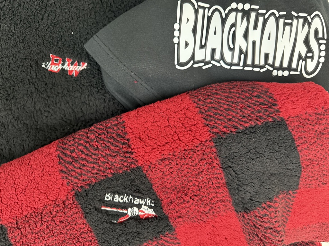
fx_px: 228
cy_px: 123
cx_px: 164
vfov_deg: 56.8
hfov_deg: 71.6
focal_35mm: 24
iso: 800
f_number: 1.78
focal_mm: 6.76
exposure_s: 1/40
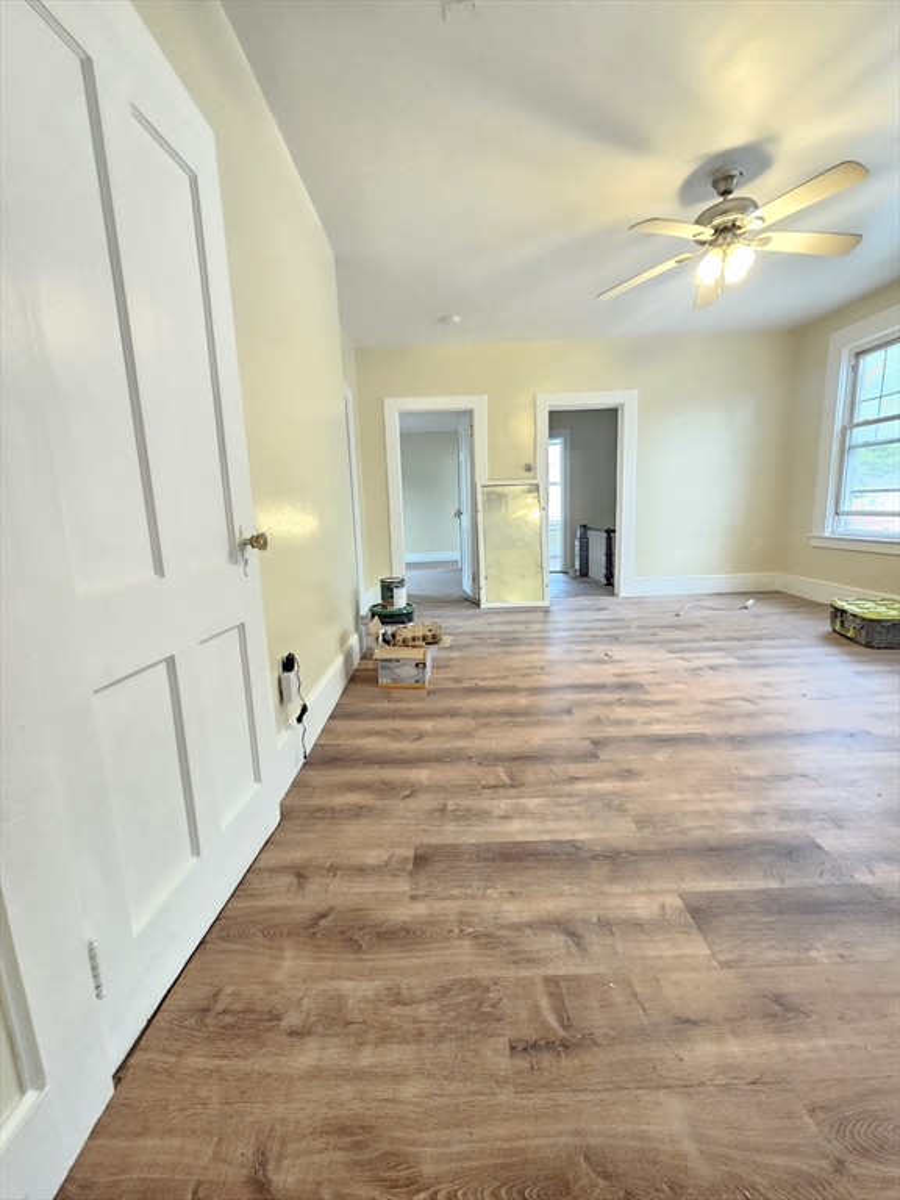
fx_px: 451
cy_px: 600
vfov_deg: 106.2
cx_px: 450
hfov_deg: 89.9
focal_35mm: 13
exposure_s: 1/30
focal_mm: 2.2
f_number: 2.2
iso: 400
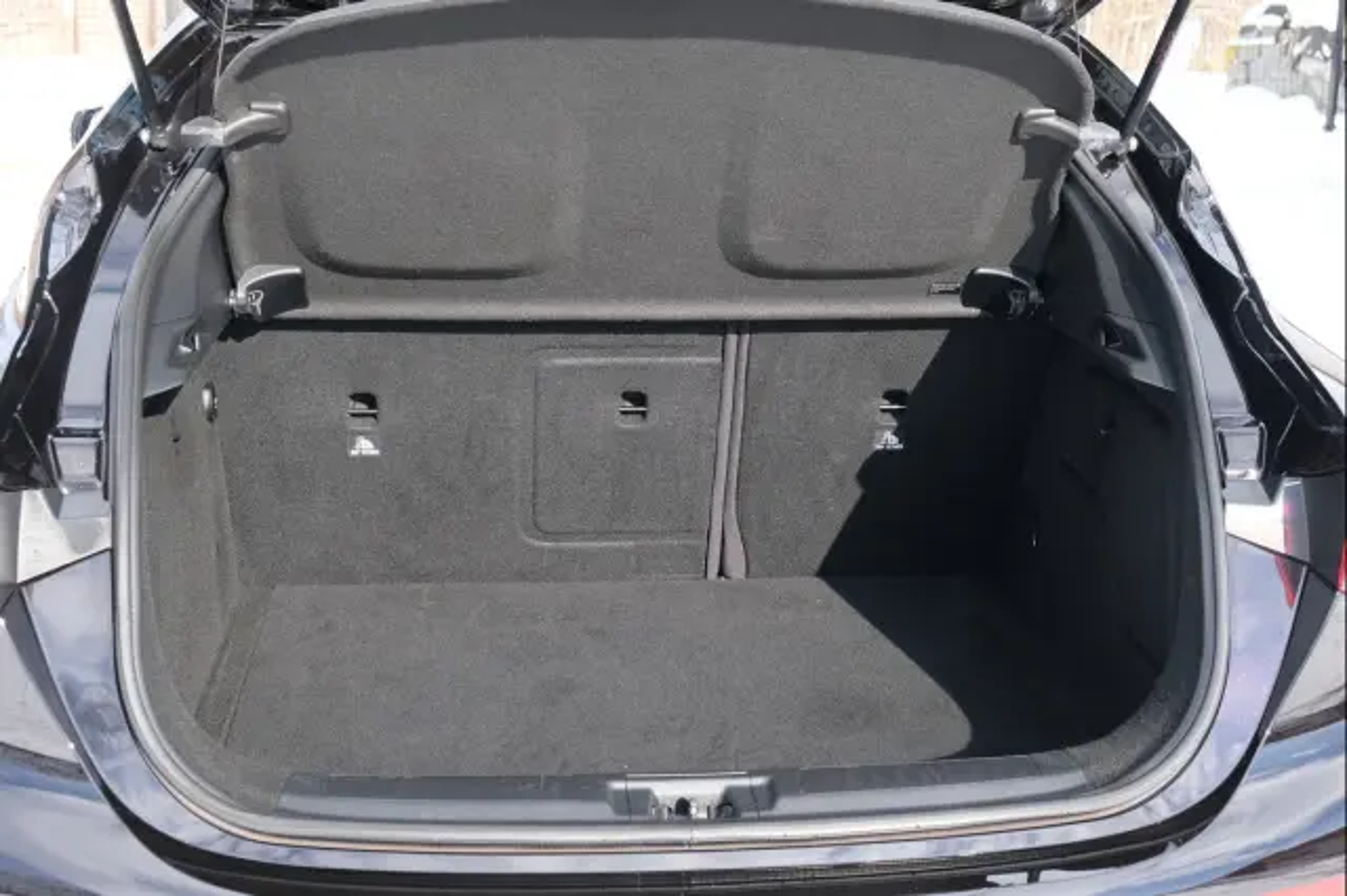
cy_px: 448
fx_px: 1832
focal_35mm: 49
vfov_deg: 27.5
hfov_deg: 40.4
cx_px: 674
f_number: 5.6
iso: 320
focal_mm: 32.9
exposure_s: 1/170
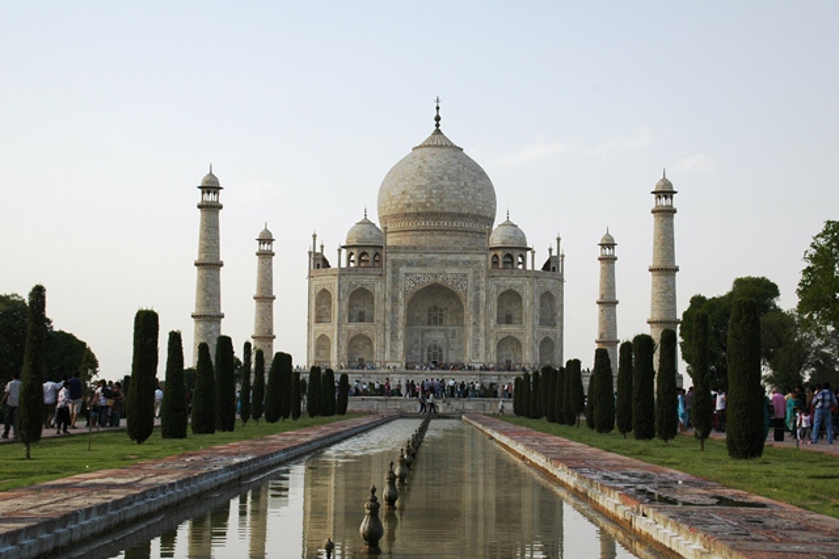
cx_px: 420
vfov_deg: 23.8
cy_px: 280
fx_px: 1328
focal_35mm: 57
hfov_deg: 35.1
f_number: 10
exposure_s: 1/250
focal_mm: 38
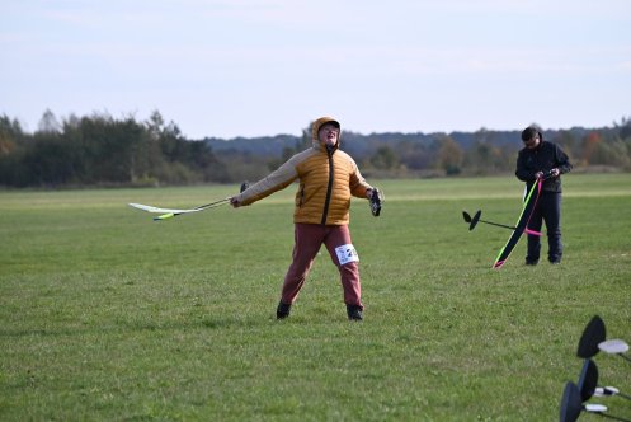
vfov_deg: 6.3
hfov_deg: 9.3
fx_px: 3858
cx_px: 316
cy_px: 211
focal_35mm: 220
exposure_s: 1/2500
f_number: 6.3
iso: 1000
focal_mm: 220
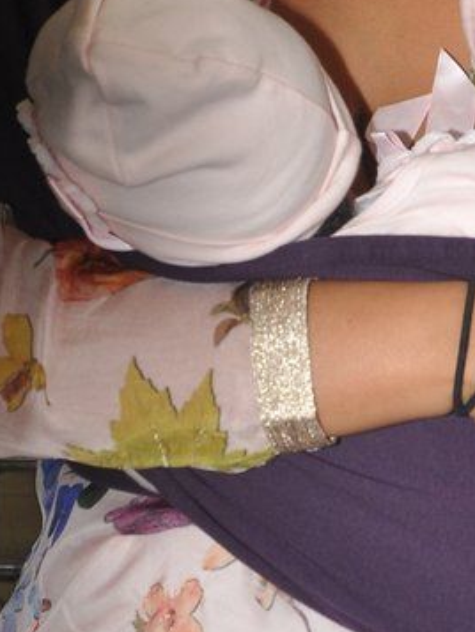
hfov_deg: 8.7
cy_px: 200
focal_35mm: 170
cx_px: 387
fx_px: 3101
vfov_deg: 11.6
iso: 400
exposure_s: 1/200
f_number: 8
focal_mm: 35
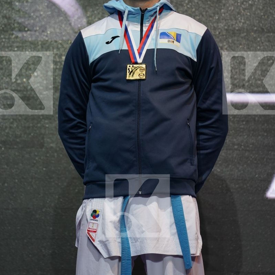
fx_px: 2301
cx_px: 138
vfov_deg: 6.8
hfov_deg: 6.8
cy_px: 83
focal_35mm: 256
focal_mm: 200
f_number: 4
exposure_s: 1/250
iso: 1000
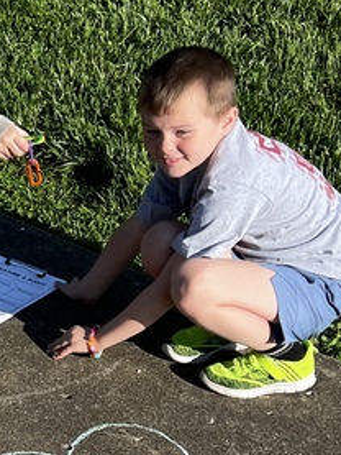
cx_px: -187
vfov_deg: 20.0
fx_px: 1260
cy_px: 429
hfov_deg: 14.3
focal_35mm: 96
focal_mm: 5.7
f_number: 1.5
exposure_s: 1/2571
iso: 50
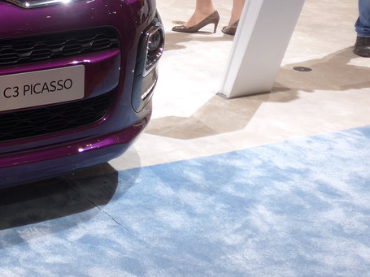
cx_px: -91
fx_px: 1015
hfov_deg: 19.3
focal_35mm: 95
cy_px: -54
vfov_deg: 15.0
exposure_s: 1/125
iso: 80
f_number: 2.4
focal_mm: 7.5
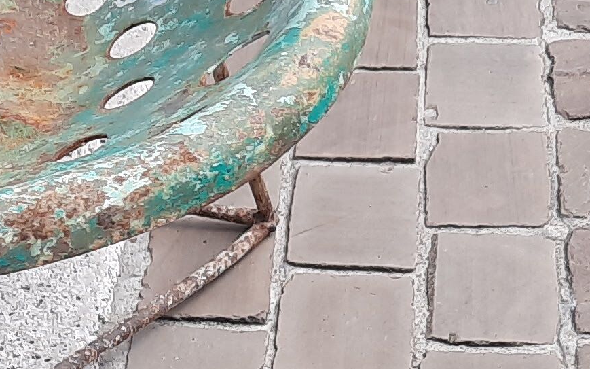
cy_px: 610
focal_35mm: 122
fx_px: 1962
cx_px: 144
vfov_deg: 10.3
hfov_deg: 17.0
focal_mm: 4.6
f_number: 2
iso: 32
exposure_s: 1/128
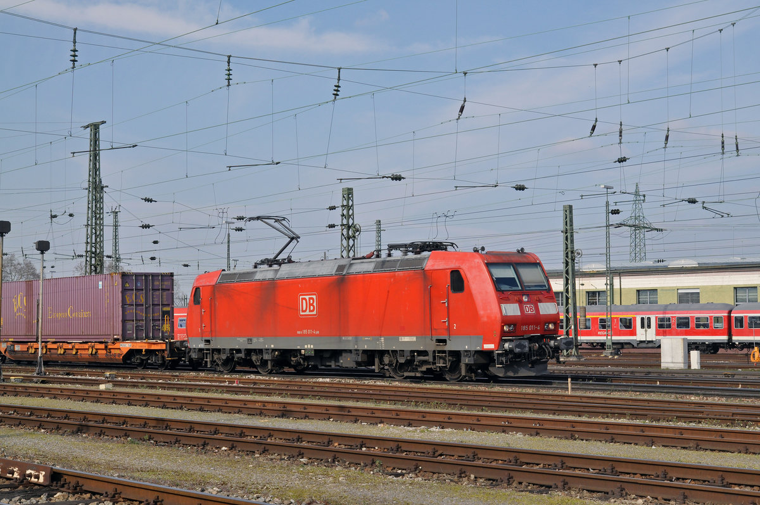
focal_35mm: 60
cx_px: 380
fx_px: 1265
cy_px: 252
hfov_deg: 33.4
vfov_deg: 22.6
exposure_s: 1/1000
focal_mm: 40
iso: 400
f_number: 8
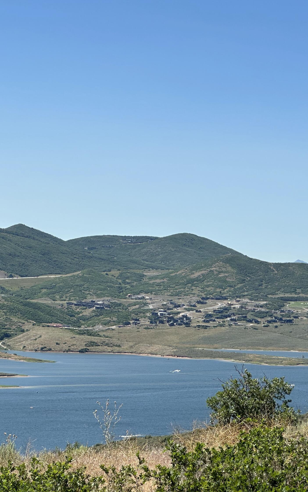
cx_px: 157
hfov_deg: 12.0
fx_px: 1464
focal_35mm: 109
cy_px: 246
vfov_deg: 19.1
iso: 32
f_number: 2.8
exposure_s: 1/1107
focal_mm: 9
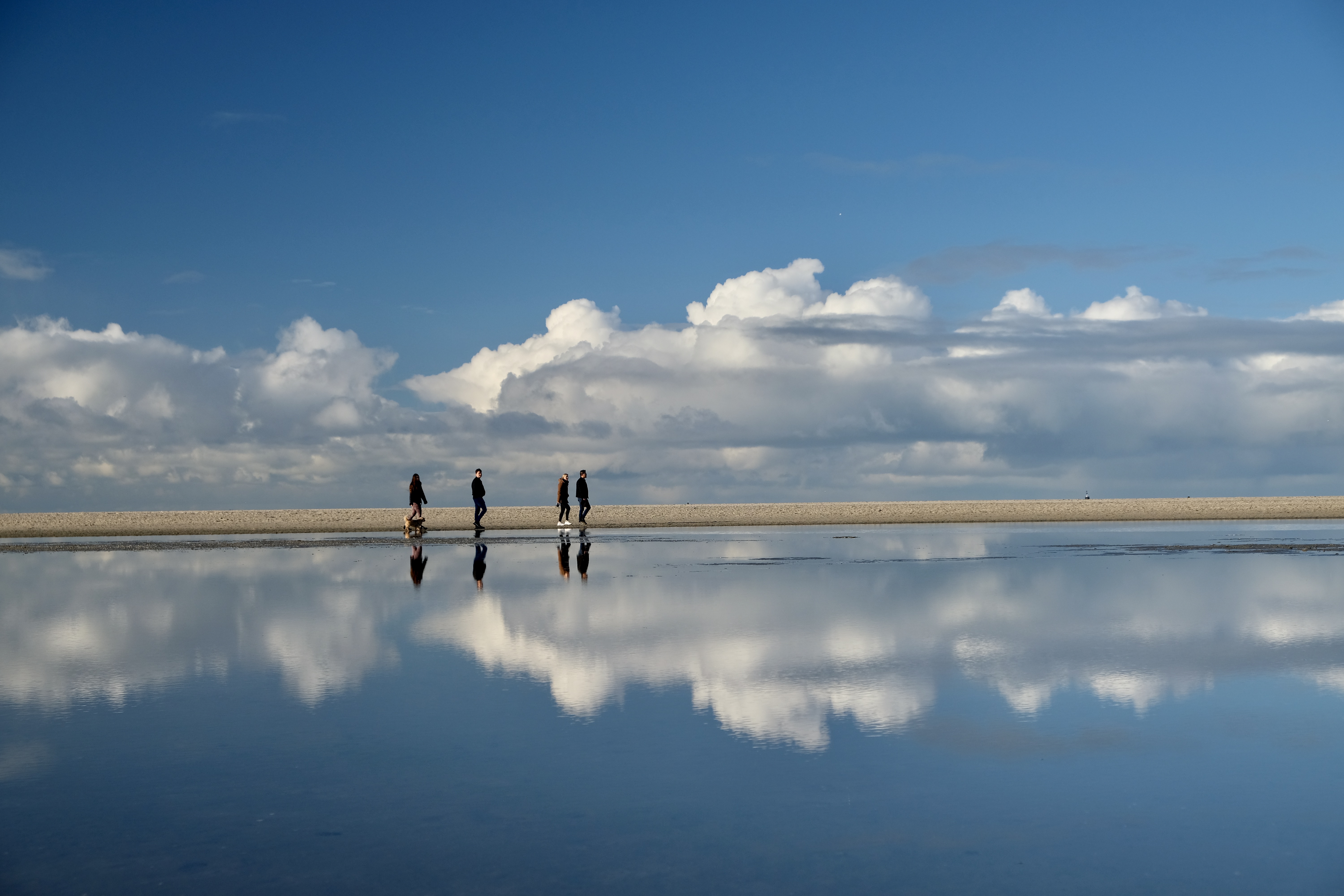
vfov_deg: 23.0
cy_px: 448
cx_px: 672
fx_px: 2202
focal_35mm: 59
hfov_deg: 33.9
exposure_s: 1/400
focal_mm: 39
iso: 400
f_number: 5.6
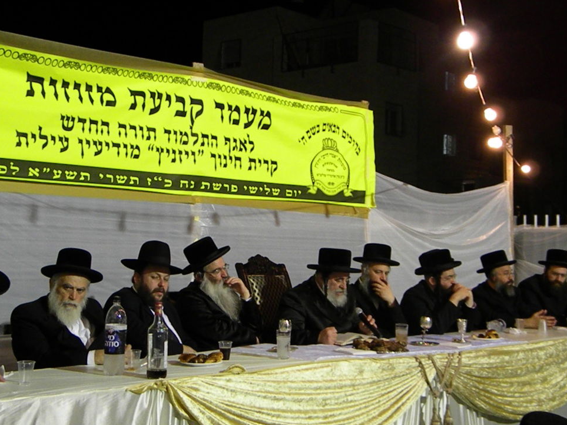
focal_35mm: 50
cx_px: 272
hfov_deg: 38.2
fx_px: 819
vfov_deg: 29.1
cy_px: 209
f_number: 3.9
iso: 765
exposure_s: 1/62.5
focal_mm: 8.6
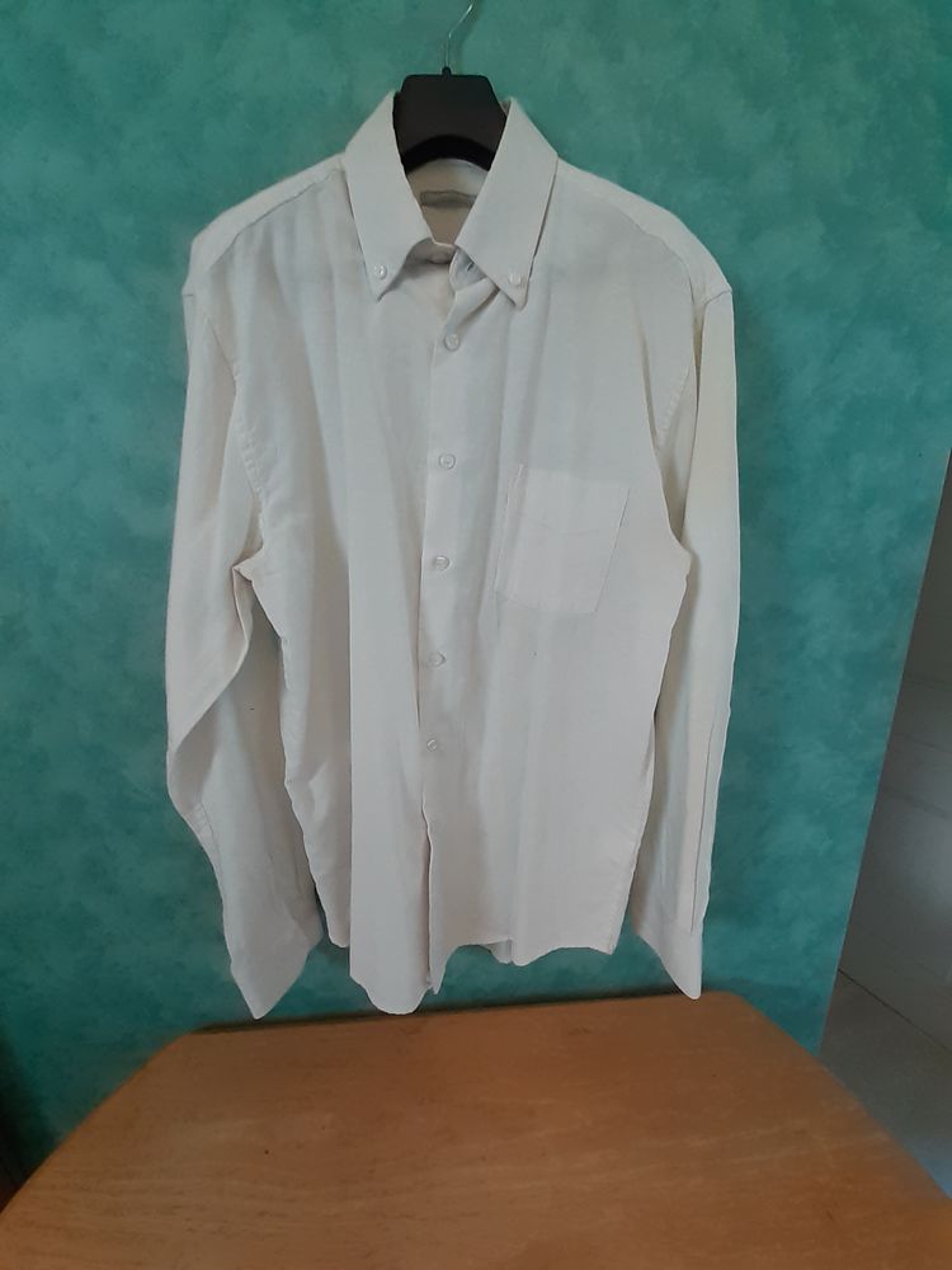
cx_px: 476
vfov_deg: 106.2
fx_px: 477
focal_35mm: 13
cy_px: 635
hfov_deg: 89.9
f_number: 2.2
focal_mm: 1.13
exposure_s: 1/50
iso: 125
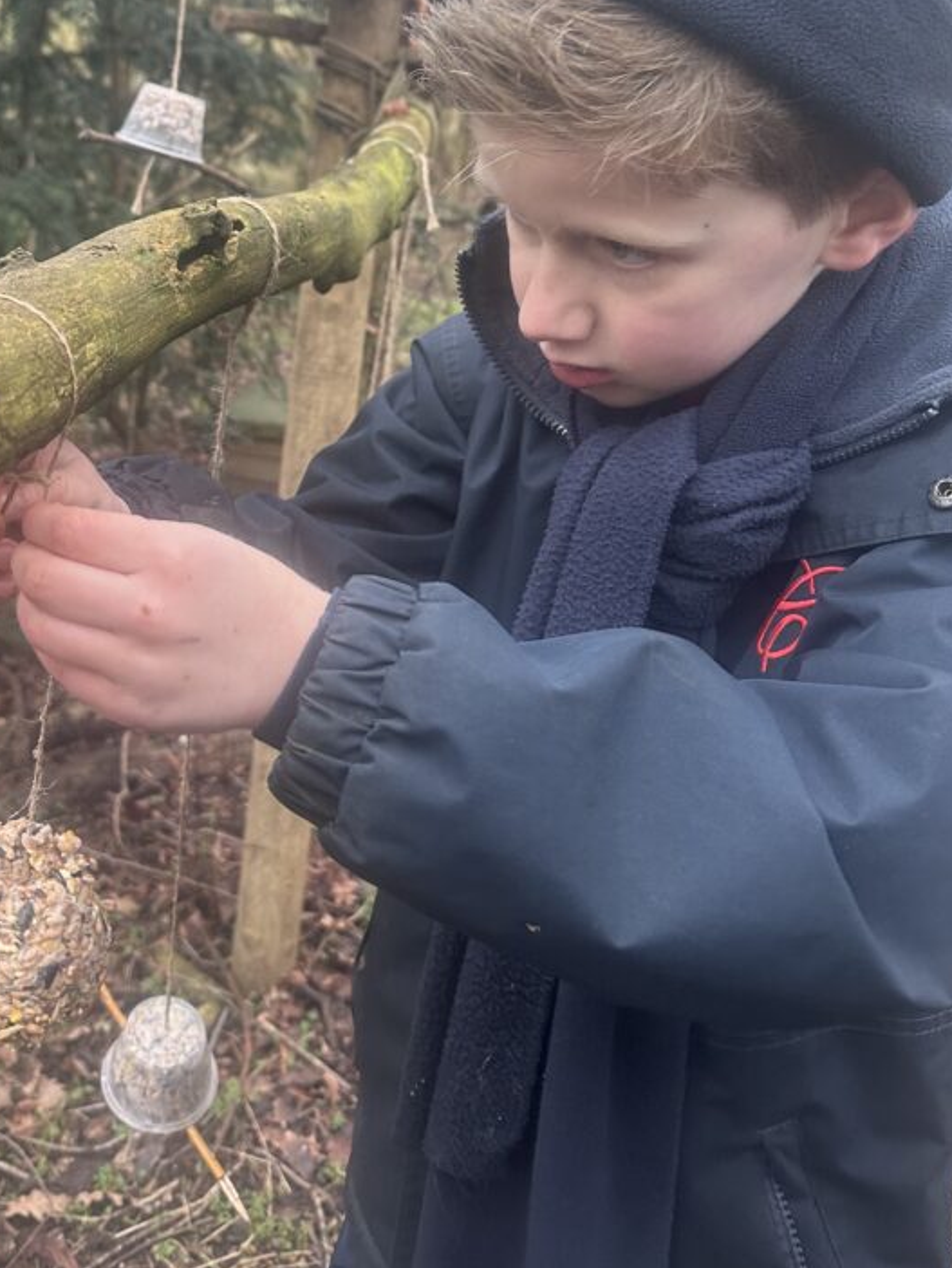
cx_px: 294
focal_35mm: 35
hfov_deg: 40.1
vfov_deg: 51.3
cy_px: 387
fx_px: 1283
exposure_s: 1/87
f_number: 1.78
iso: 250
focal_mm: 6.86
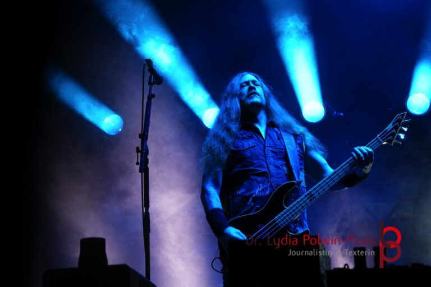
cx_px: 216
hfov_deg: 14.6
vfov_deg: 9.7
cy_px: 144
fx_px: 1688
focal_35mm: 141
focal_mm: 94
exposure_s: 1/160
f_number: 5.6
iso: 800
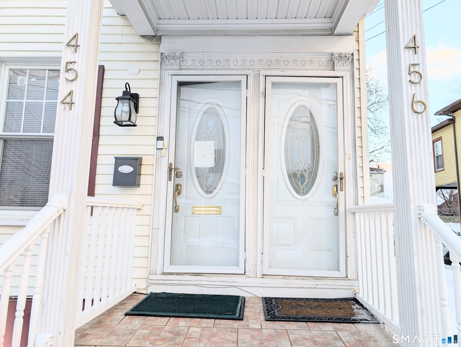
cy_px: 174
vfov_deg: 56.9
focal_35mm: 24
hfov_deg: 71.5
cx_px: 230
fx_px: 320
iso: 22
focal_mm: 6.9
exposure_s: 1/97.9
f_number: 1.68
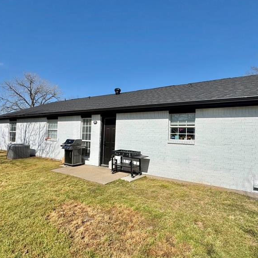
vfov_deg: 69.6
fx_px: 186
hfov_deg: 69.4
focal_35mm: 22
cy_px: 127
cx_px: 145
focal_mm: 2.22
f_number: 2.2
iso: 40
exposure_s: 1/4926
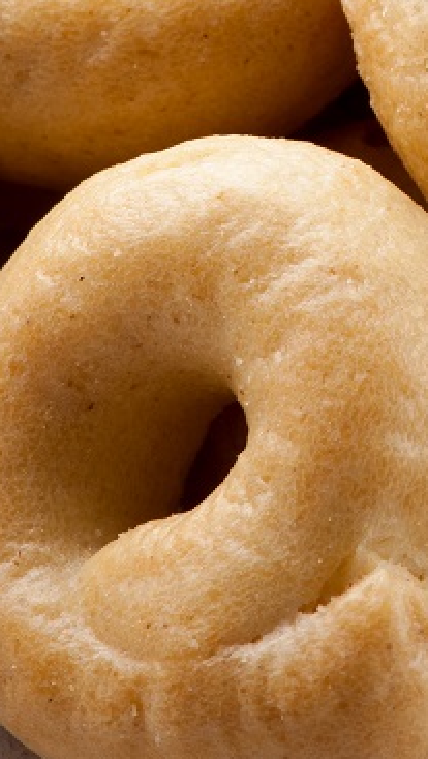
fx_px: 7228
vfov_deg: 6.0
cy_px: -54
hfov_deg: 3.4
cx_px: 511
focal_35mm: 359
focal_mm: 105
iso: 100
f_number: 25
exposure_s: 1/160
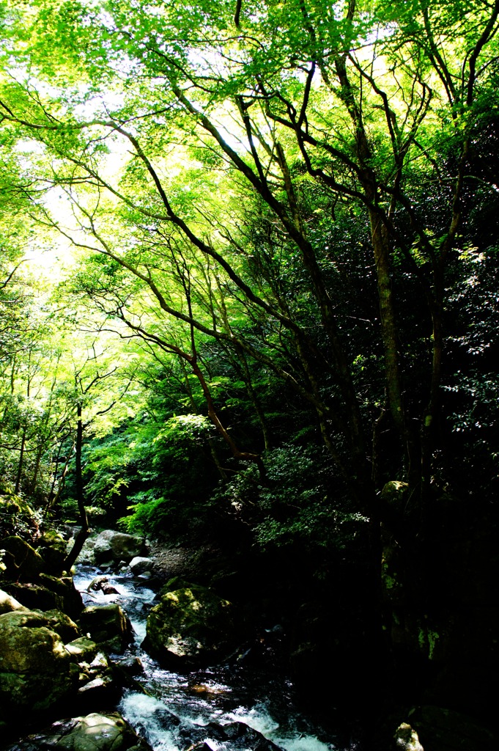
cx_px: 250
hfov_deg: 47.9
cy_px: 376
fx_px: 562
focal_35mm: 27
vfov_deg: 67.4
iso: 200
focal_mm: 18
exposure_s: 1/40
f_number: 4.5
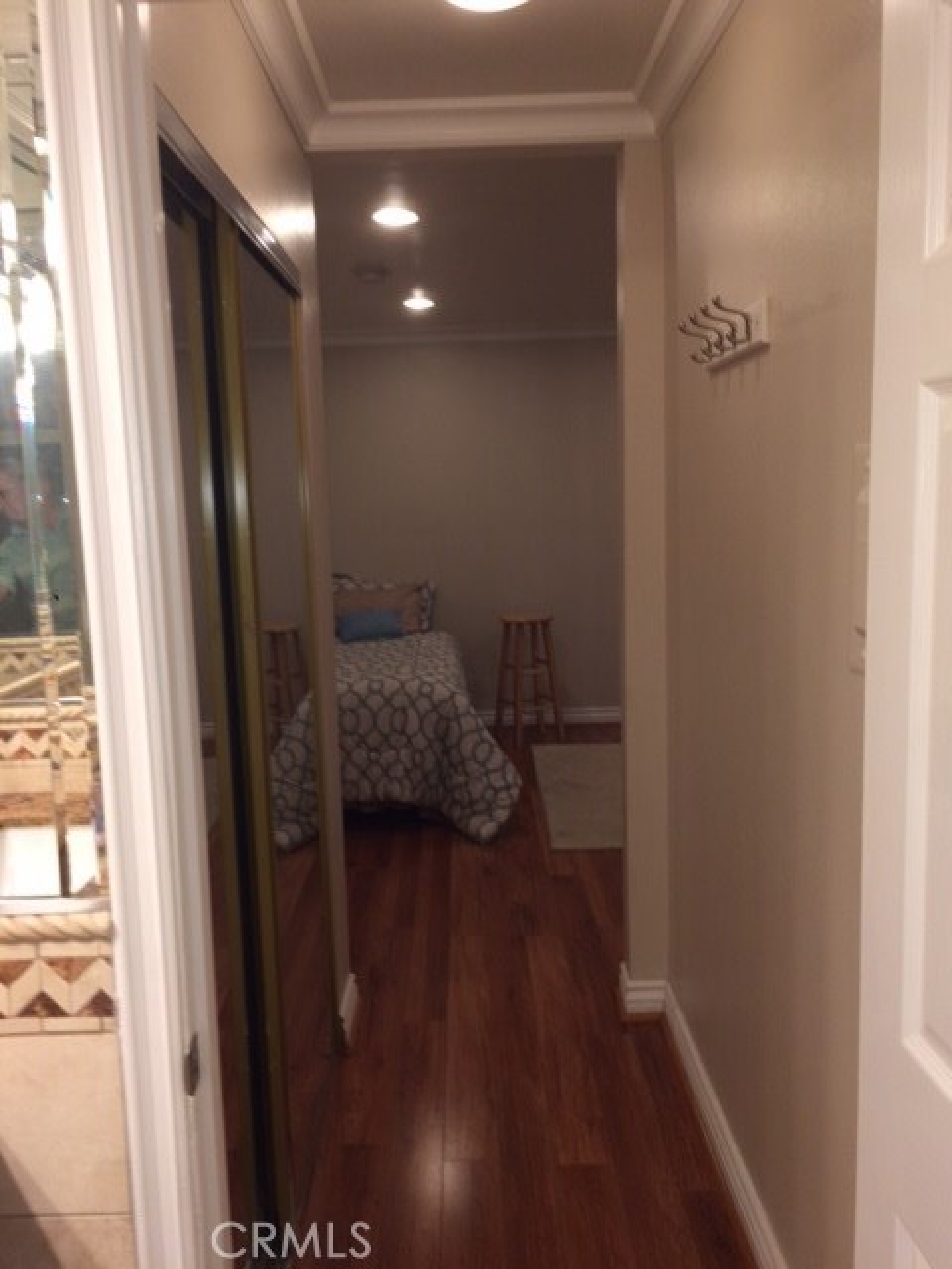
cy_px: 634
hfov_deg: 48.2
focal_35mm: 29
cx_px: 476
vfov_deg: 61.7
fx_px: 1063
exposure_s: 1/38
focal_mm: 4.15
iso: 32
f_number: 2.2
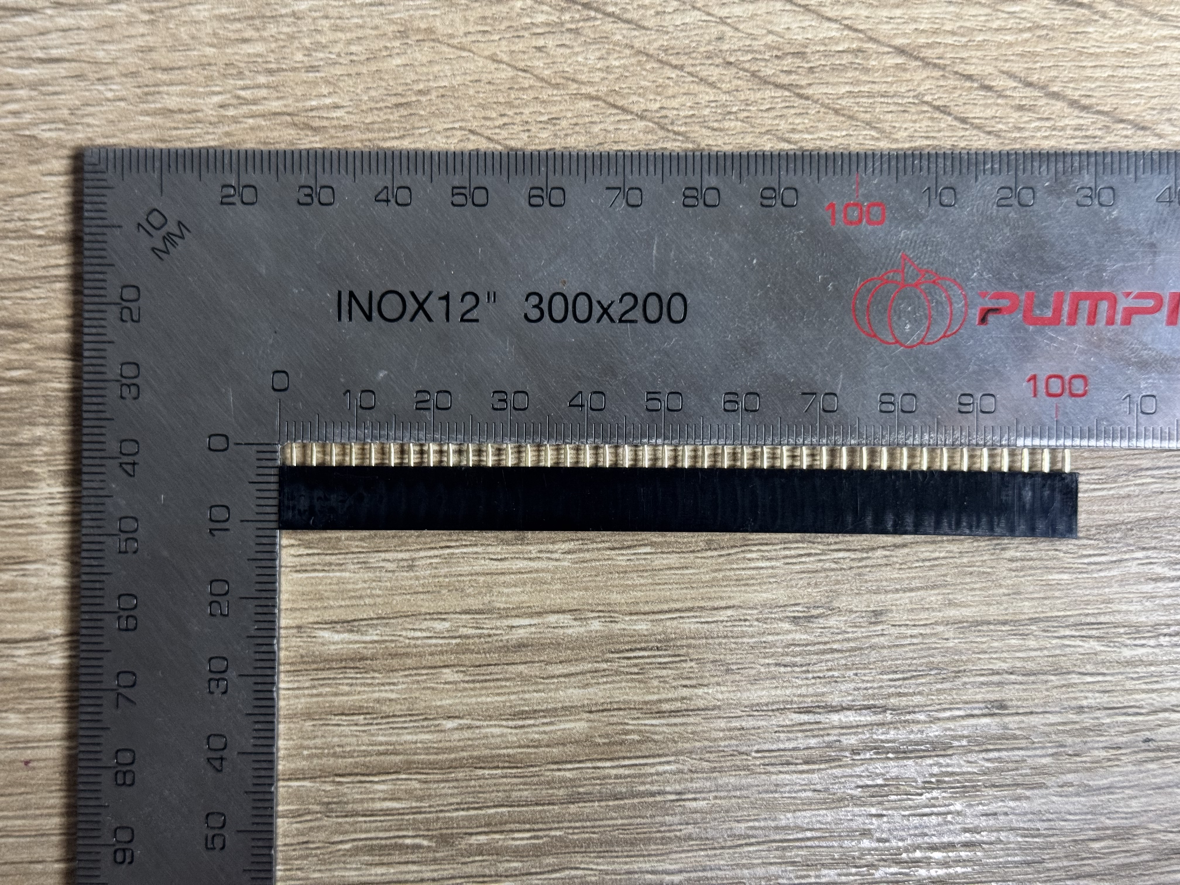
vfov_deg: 30.3
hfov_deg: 39.7
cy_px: 442
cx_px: 590
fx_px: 1636
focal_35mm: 48
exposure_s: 1/33
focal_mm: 6.76
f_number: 1.78
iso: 250
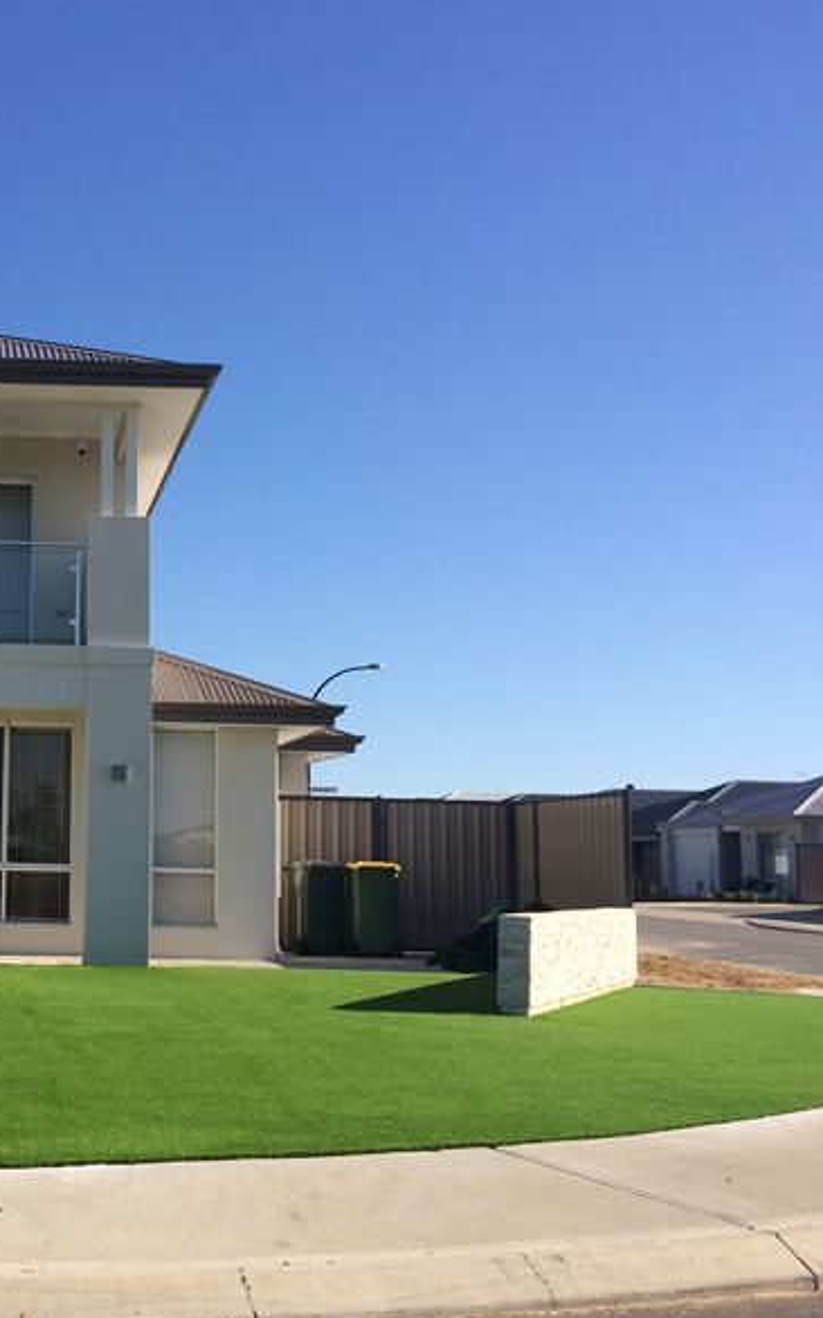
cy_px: 672
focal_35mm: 42
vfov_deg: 47.2
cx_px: 38
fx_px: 1508
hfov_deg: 28.9
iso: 32
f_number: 2.2
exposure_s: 1/2283
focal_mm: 4.15
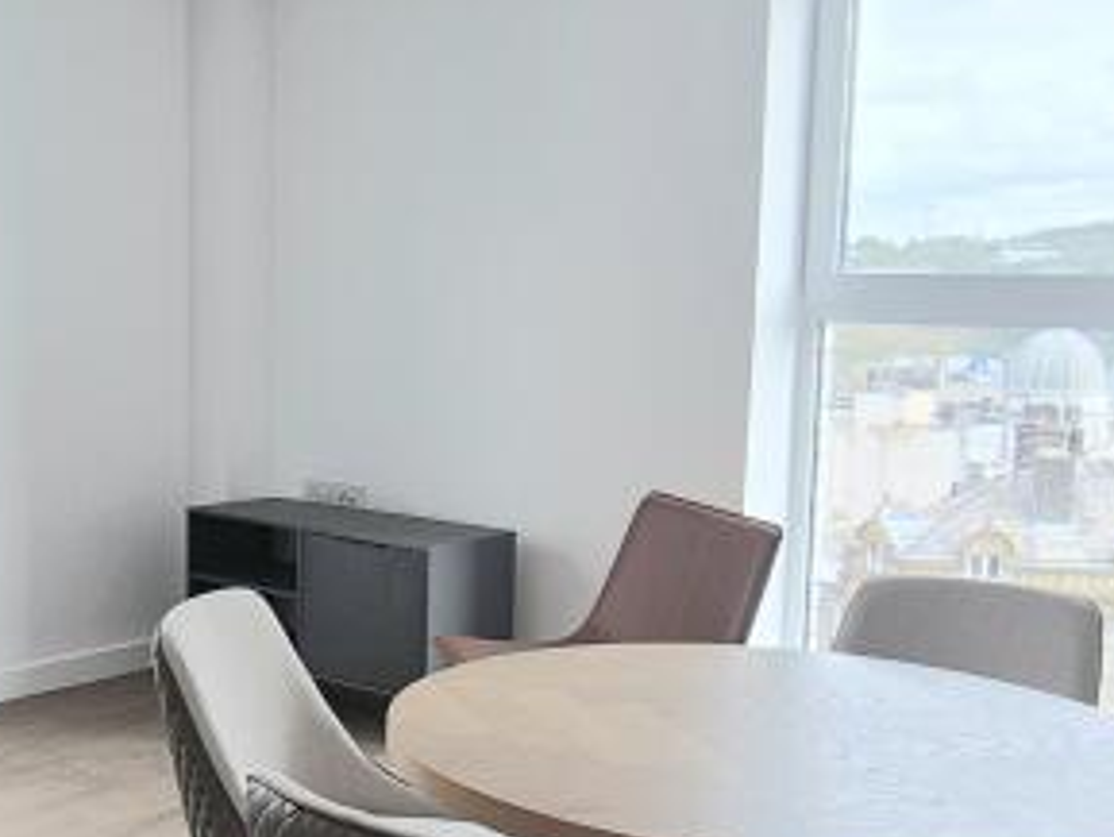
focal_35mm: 46
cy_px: 513
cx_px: 251
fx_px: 1481
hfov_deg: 39.8
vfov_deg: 31.4
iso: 64
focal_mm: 2.2
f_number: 2.2
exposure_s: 1/100
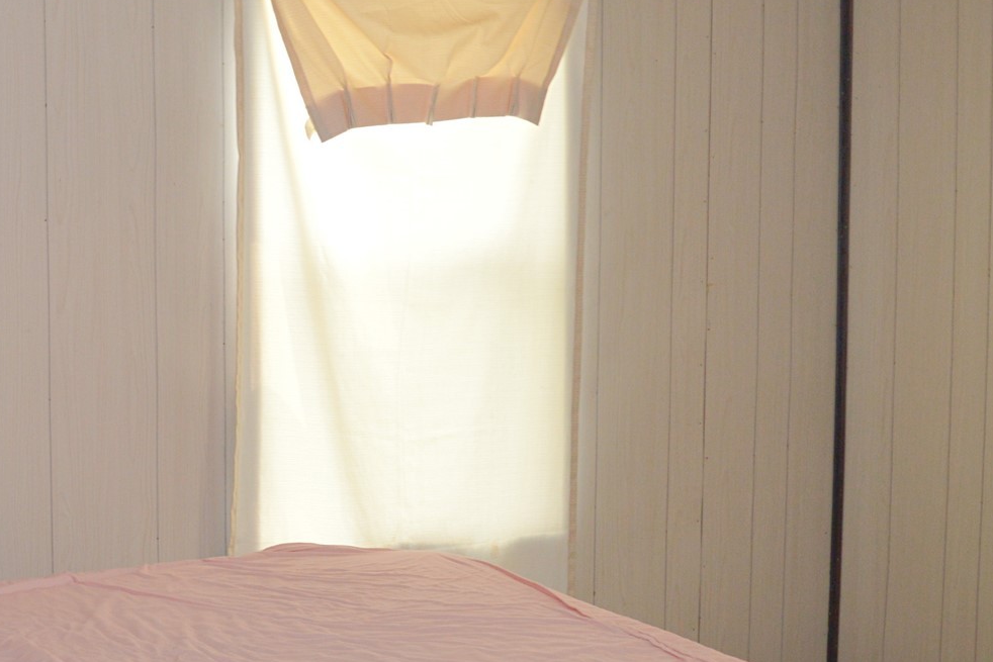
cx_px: 145
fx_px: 1545
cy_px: 364
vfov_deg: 24.2
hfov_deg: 34.1
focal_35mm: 56
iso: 450
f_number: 3.5
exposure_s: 1/60
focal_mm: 18
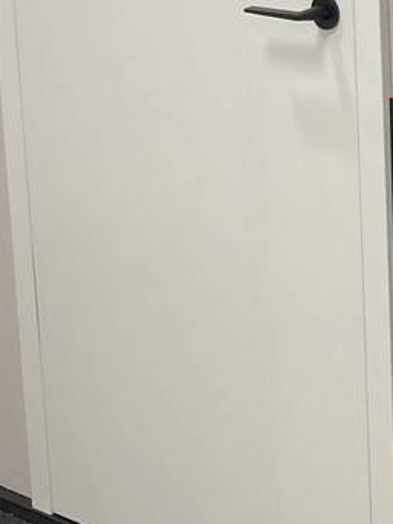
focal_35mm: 122
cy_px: 8
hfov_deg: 11.3
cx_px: 700
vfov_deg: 15.9
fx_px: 1847
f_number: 1.8
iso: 80
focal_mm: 3.99
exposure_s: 1/91
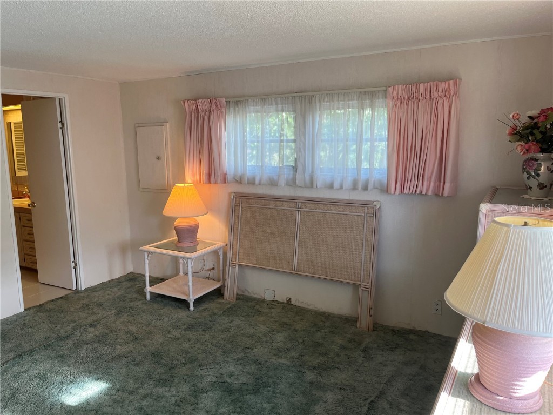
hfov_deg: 67.3
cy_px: 208
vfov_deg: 53.1
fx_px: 415
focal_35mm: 26
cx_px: 276
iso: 80
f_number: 1.6
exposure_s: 1/120
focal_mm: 5.1
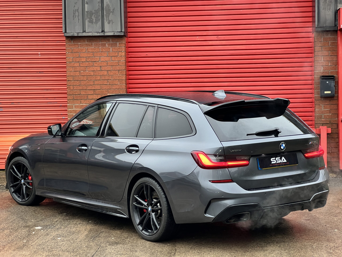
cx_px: 171
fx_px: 761
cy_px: 128
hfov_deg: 25.3
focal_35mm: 77
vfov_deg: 19.1
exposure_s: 1/60
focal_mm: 9
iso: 200
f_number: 2.8
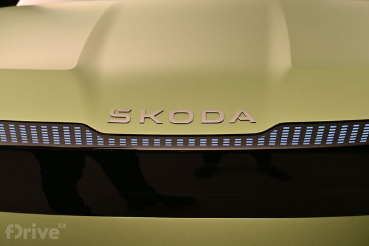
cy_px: 123
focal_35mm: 50
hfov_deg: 40.0
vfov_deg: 27.2
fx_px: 507
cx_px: 184
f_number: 6.3
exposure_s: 1/50
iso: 720
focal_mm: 33
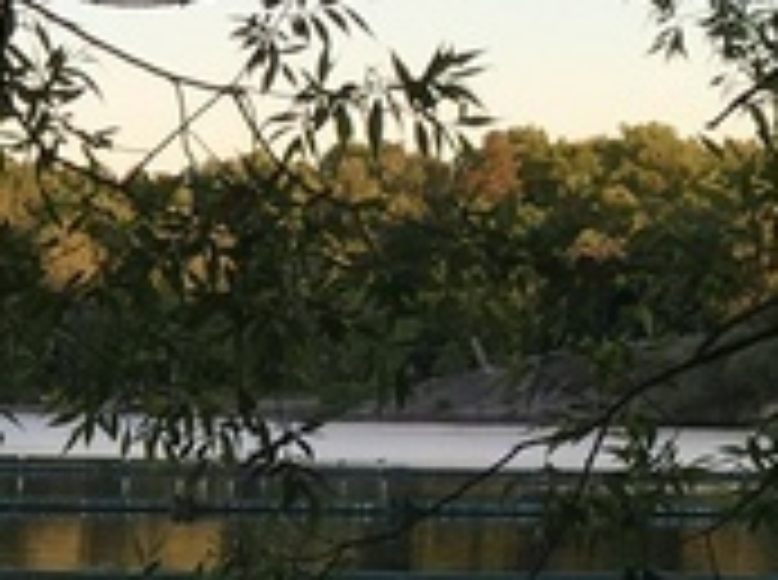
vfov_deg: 8.3
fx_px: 3858
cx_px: -684
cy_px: 1025
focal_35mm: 172
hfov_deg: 10.7
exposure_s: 1/185
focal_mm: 4.15
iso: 25
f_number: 2.2
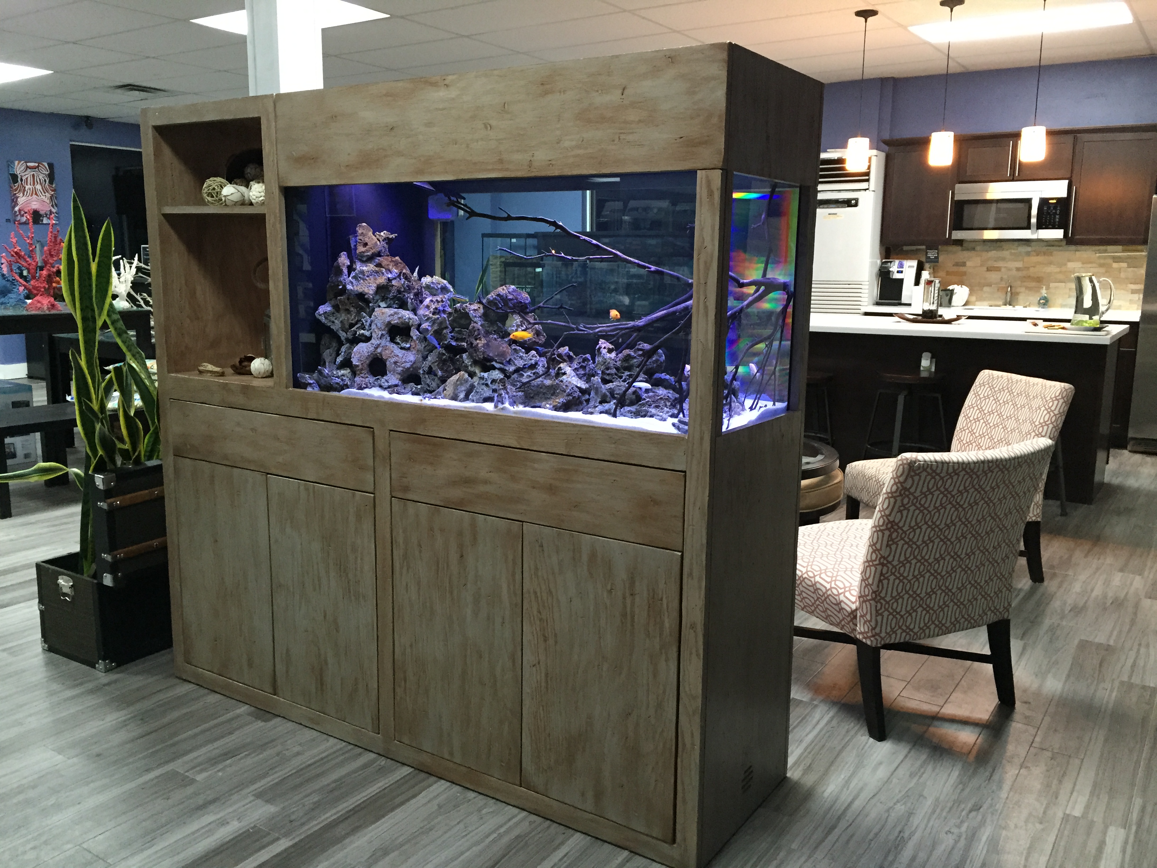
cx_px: 578
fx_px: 969
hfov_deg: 61.7
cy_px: 434
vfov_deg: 48.2
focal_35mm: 29
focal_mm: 4.15
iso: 200
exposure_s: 1/30
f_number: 2.2
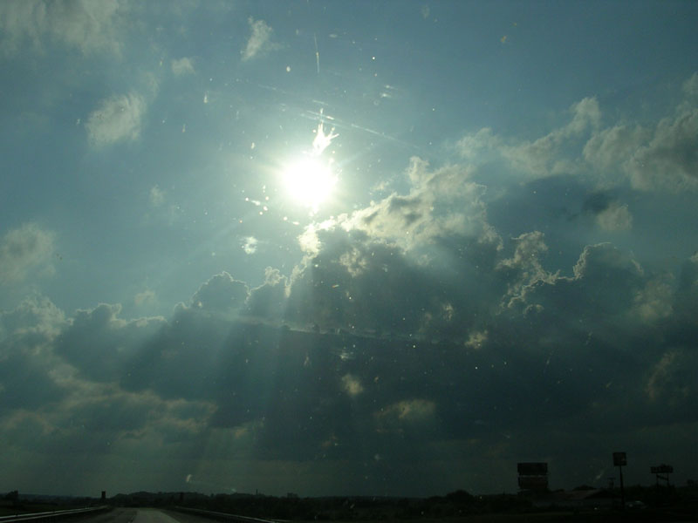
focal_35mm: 38
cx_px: 349
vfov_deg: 37.7
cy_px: 262
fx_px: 766
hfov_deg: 49.0
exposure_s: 1/2717
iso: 50
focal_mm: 5.8
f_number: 5.6
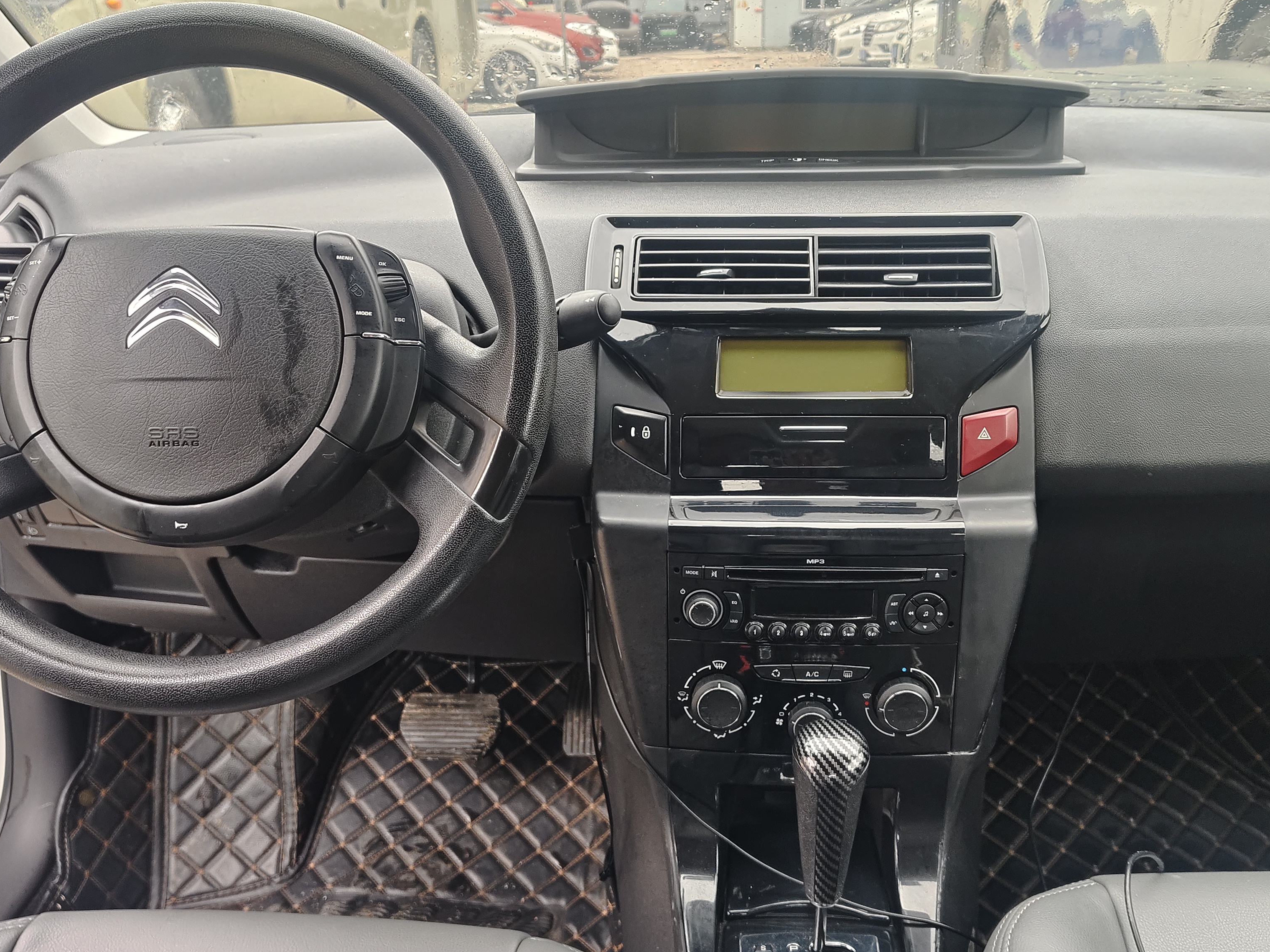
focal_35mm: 31
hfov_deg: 58.3
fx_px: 1137
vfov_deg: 45.4
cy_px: 513
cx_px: 677
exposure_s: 1/100
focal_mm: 5.56
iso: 743
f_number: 1.88
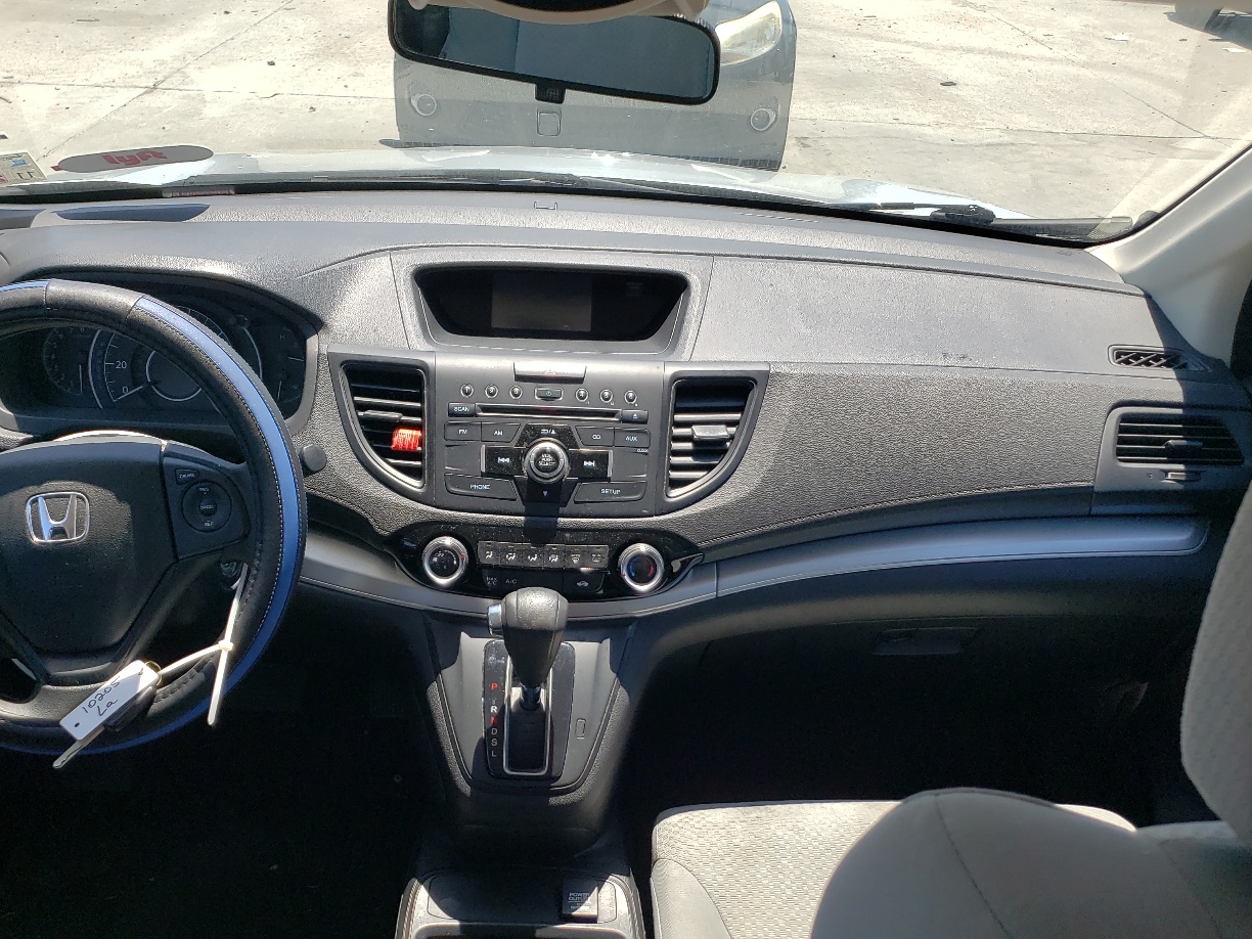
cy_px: 526
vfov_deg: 41.7
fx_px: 1230
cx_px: 575
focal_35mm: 34
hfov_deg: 53.9
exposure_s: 1/1111
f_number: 1.5
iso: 50
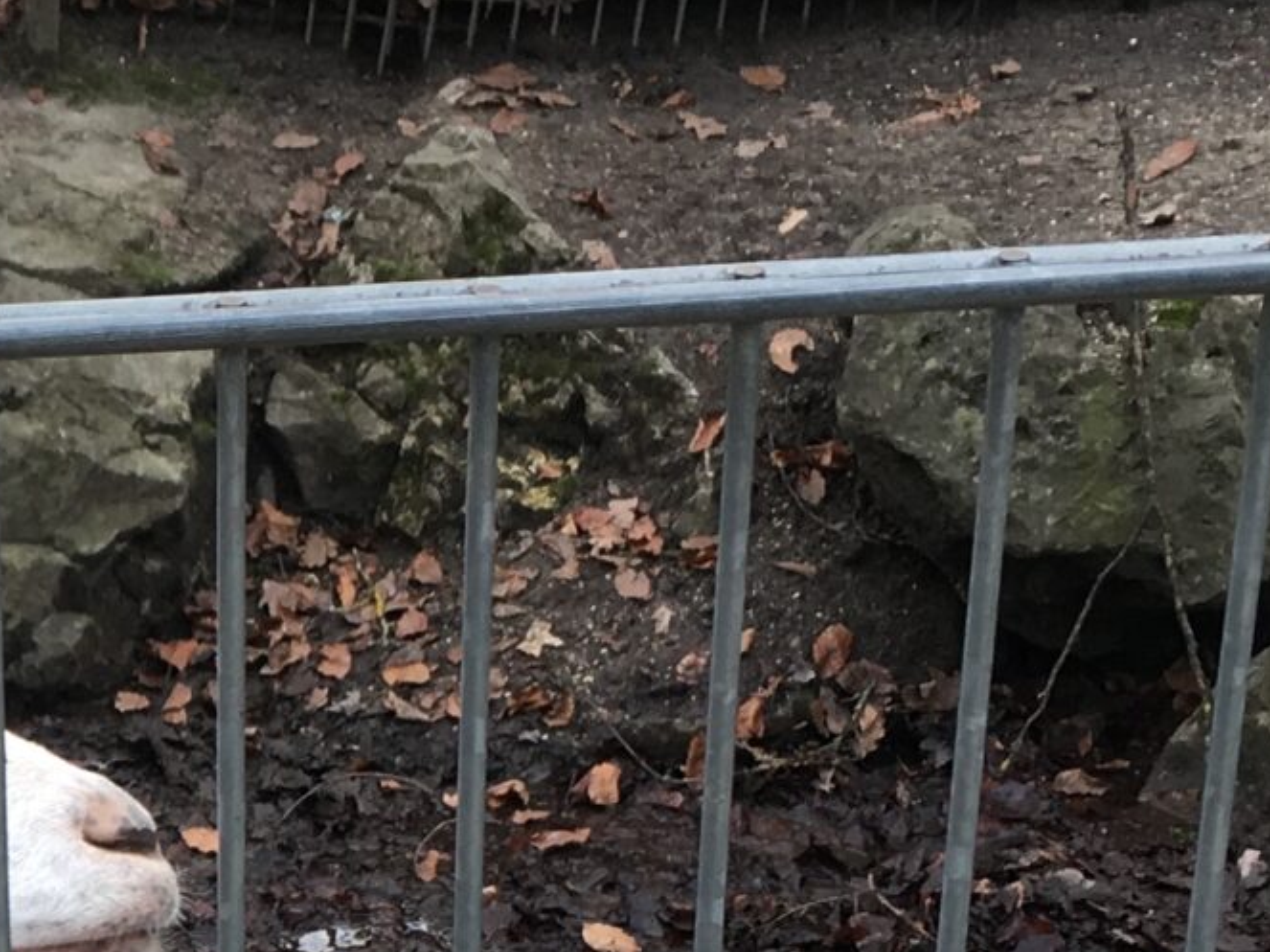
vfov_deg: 12.8
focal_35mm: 112
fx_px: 4108
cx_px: -329
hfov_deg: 16.7
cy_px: 1249
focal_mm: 4.15
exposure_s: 1/116
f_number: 2.2
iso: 25
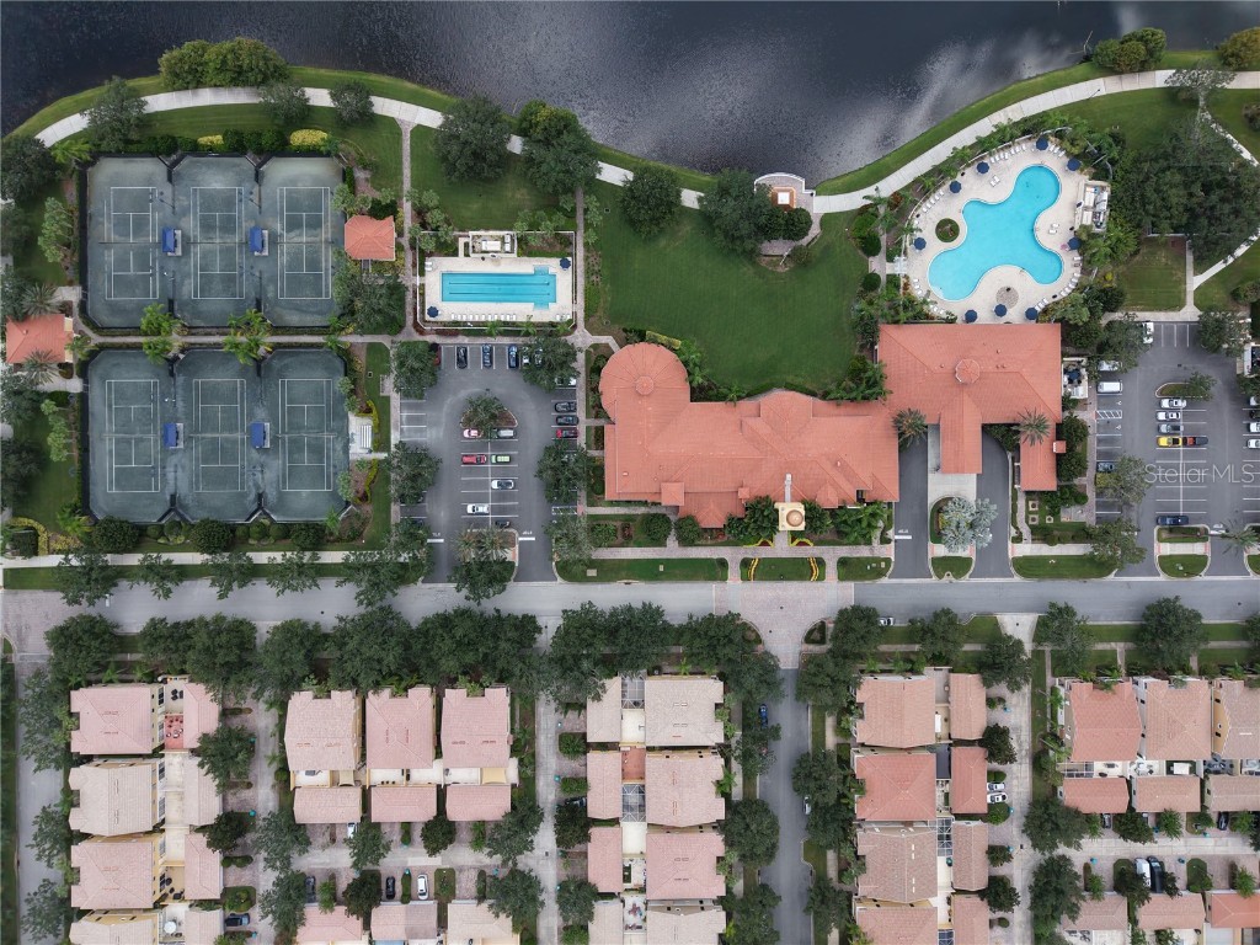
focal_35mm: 24
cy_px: 472
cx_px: 630
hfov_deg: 71.6
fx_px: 874
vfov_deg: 56.8
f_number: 1.8
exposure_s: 1/1000
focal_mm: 8.67
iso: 100
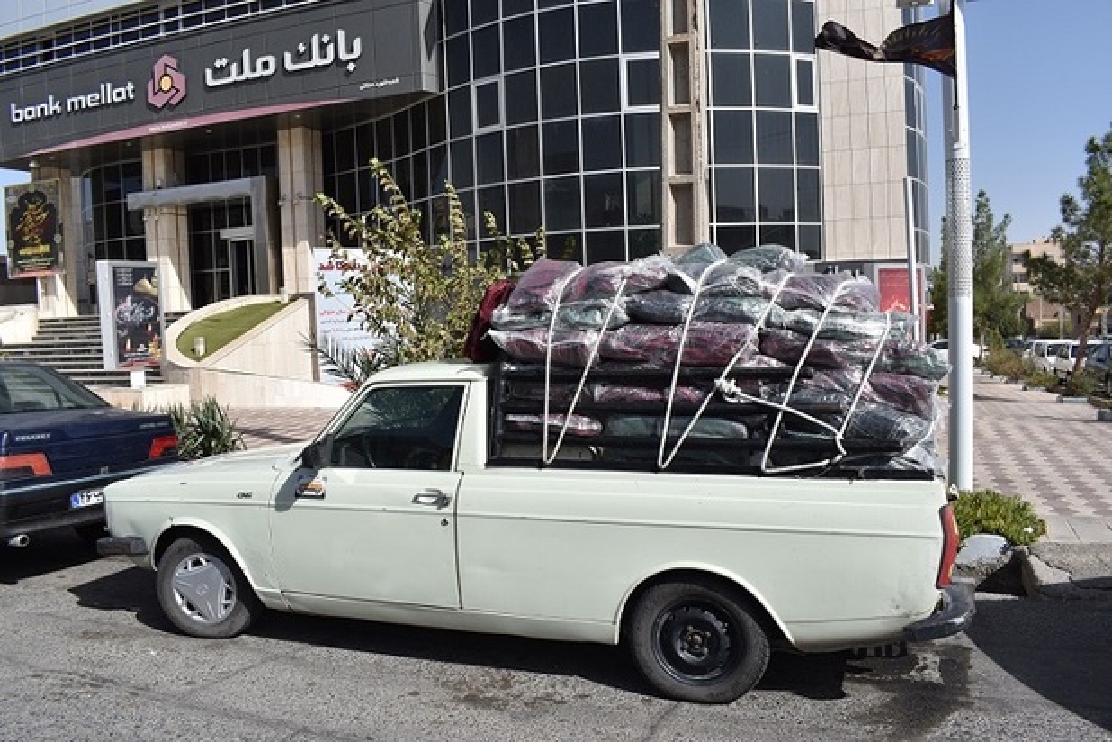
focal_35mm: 27
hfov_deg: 67.4
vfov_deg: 47.9
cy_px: 371
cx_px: 556
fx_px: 834
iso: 100
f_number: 9
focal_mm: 18
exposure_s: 1/320
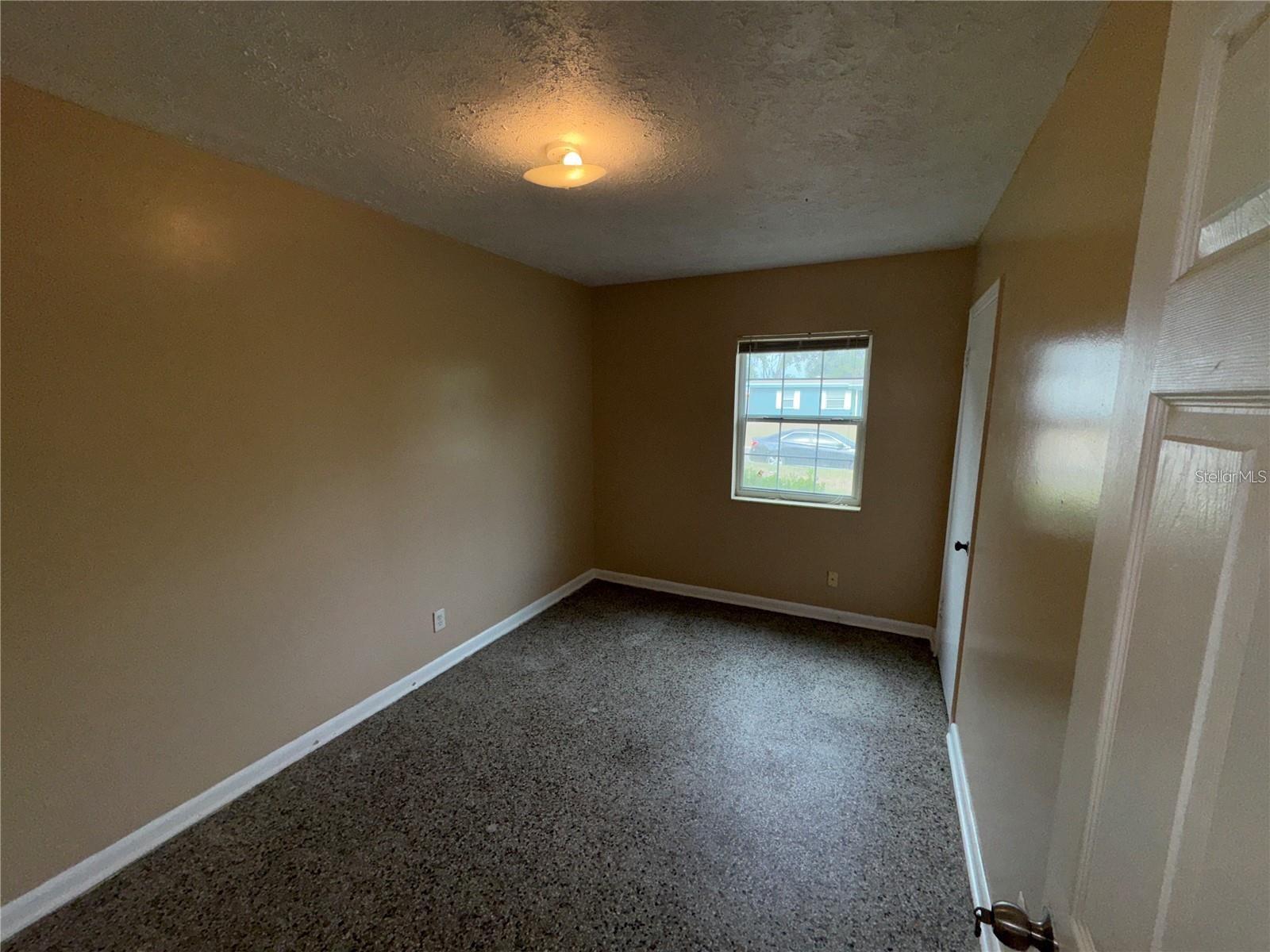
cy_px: 476
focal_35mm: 14
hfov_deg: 102.1
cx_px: 635
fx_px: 514
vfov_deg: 85.7
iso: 32
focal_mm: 2.22
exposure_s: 1/161
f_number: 2.2
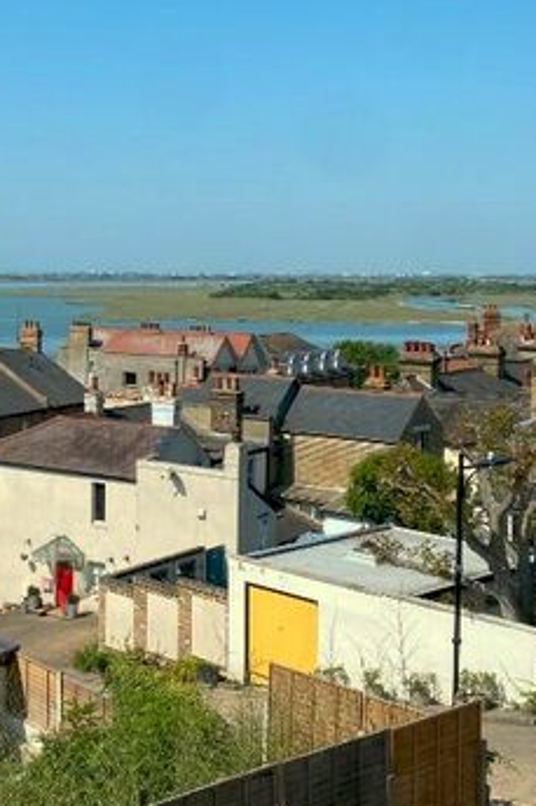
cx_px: 80
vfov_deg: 36.2
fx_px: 1229
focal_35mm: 55
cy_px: 367
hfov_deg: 24.1
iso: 32
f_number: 1.8
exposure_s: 1/2817
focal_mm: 4.25
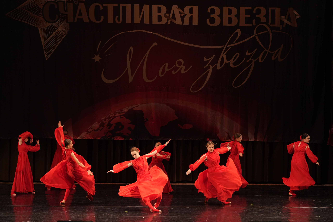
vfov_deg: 11.1
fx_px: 1138
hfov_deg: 16.7
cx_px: 166
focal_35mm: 123
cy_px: 111
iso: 2000
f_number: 2.8
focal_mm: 123
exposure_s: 1/400
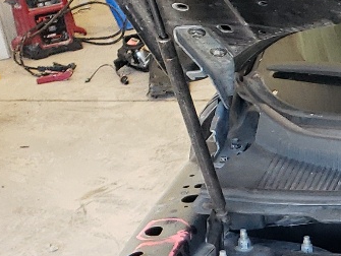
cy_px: 484
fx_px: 1223
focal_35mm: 124
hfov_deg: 13.4
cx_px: 708
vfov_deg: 11.1
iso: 86
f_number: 1.5
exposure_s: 1/120
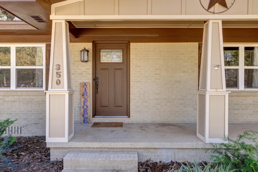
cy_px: 86
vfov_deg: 53.1
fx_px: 172
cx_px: 129
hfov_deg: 73.7
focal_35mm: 24
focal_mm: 16
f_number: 16
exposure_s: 1/60
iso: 100
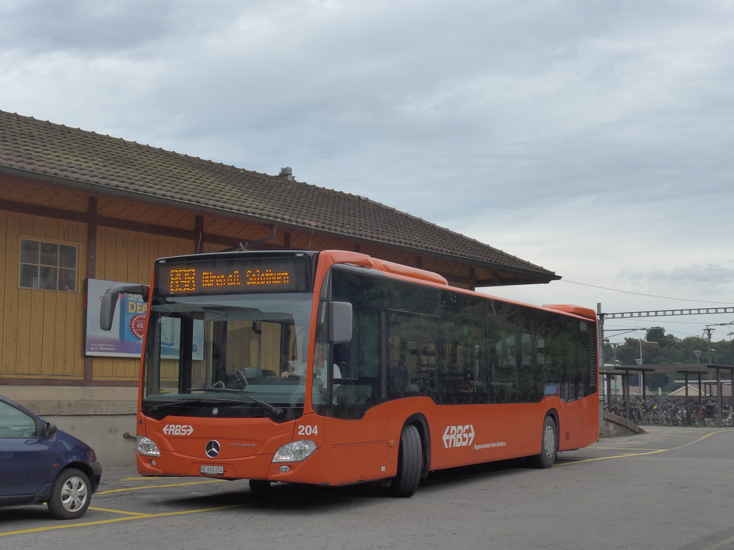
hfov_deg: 34.9
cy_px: 275
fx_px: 1166
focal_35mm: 55
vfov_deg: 26.6
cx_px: 367
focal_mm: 11.3
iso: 160
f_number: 3.4
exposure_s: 1/1000
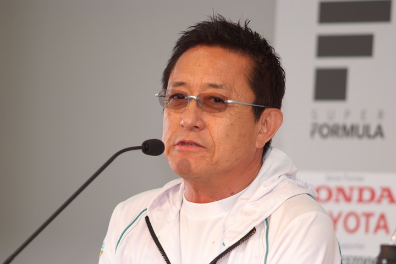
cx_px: 198
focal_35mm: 270
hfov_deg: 7.6
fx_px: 2970
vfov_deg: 5.1
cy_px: 132
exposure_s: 1/125
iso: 400
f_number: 2.8
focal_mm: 180
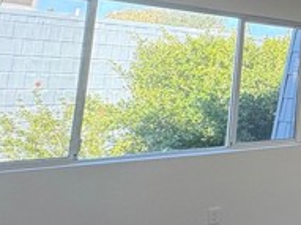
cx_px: 489
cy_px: 49
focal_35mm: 47
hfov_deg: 25.4
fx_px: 408
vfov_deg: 30.2
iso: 125
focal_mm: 2.22
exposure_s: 1/105
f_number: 2.2
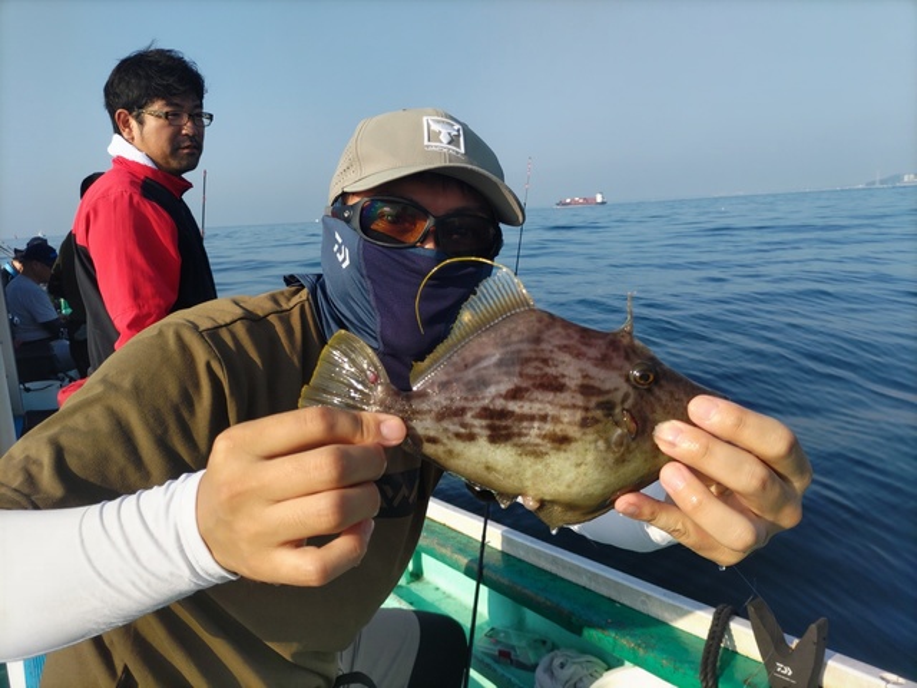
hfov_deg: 67.3
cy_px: 344
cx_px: 458
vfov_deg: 53.1
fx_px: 689
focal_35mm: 26
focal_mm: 4.8
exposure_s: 1/581
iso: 50
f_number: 1.79
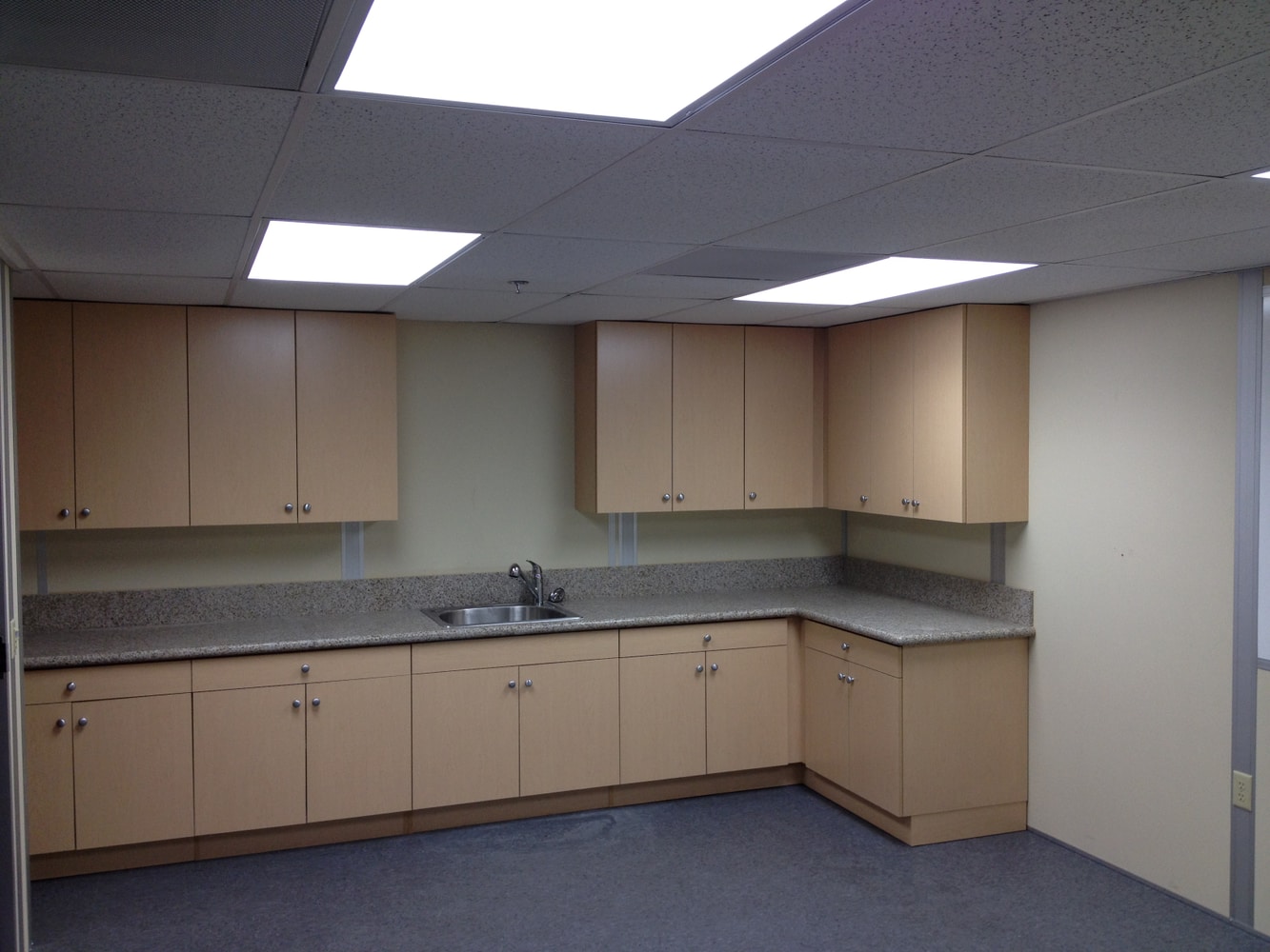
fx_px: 1284
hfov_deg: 52.6
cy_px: 476
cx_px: 635
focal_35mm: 35
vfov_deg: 40.7
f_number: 2.4
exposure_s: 1/60
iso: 80
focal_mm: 4.28
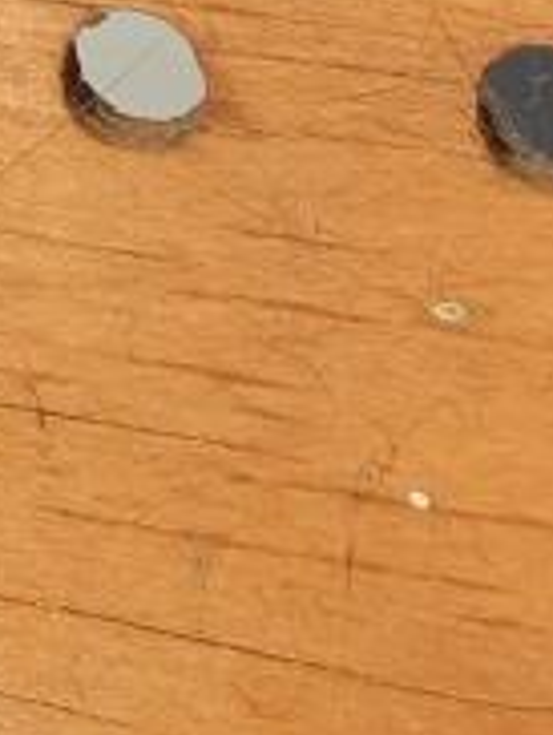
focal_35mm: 146
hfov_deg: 9.3
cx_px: -674
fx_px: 3103
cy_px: -1090
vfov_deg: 11.1
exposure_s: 1/1294
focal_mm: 4.3
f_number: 2.4
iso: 50
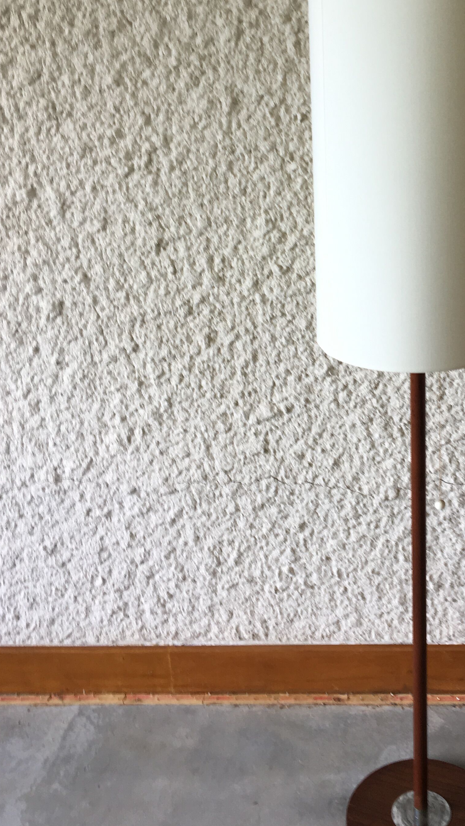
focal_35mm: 47
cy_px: 332
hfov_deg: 24.8
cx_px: 404
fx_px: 1030
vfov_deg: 43.5
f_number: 2.2
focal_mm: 4.15
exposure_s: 1/50
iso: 25
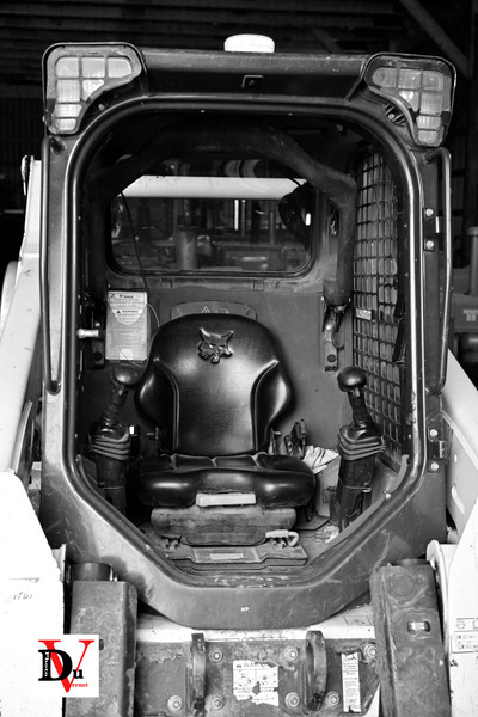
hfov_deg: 24.6
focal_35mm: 55
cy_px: 358
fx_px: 1095
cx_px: 239
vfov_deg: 36.2
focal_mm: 55
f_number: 4.5
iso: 400
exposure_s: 1/250
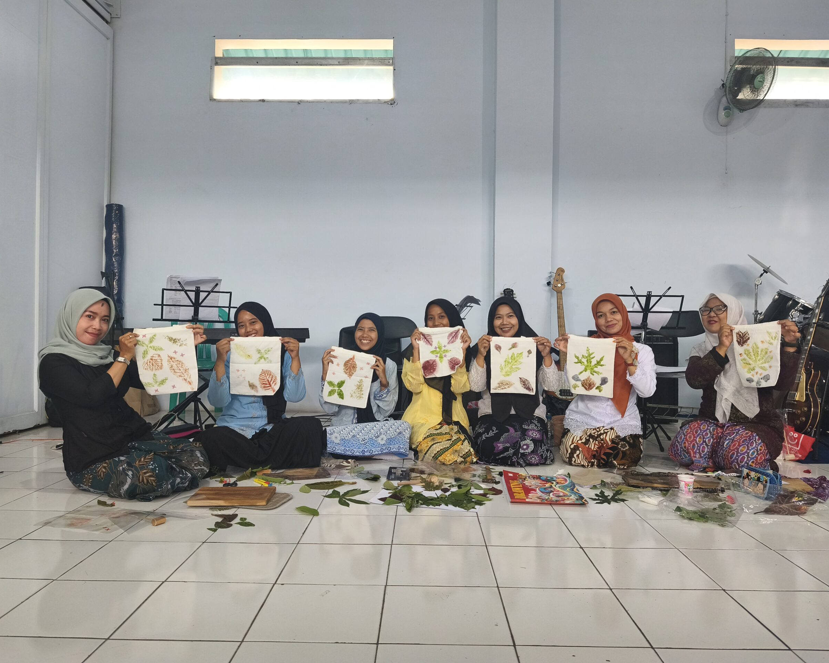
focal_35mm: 24
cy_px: 331
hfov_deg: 70.3
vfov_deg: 58.8
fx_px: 589
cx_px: 414
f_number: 1.65
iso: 500
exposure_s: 1/50
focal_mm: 6.18
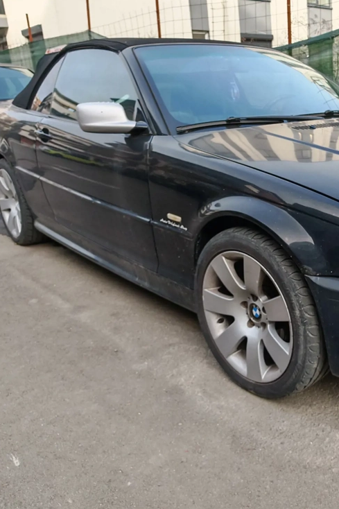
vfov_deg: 55.8
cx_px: 297
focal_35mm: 34
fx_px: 480
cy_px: 250
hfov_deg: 36.7
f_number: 2
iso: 100
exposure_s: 1/2200
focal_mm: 6.83
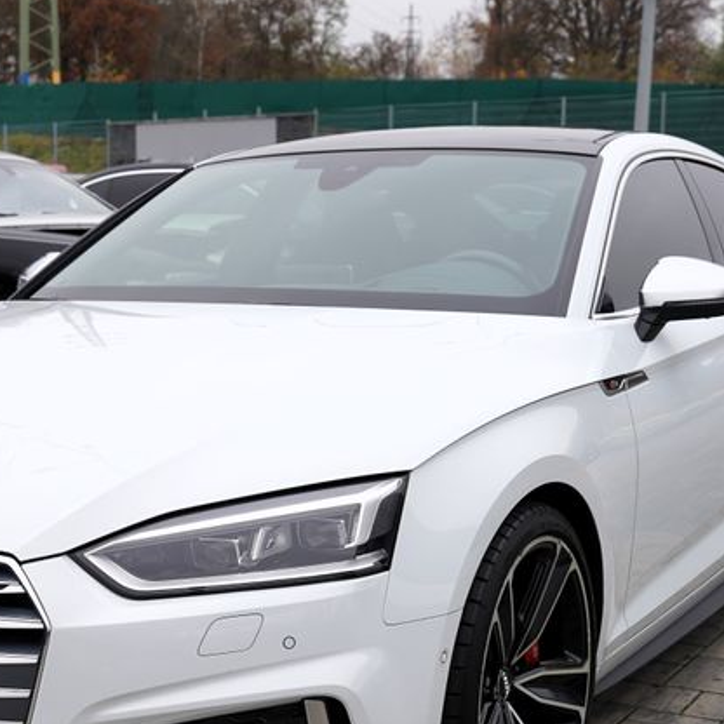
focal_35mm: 67
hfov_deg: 25.5
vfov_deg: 25.6
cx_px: 197
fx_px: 1585
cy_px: 460
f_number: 4.5
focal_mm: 32
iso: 100
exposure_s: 1/200
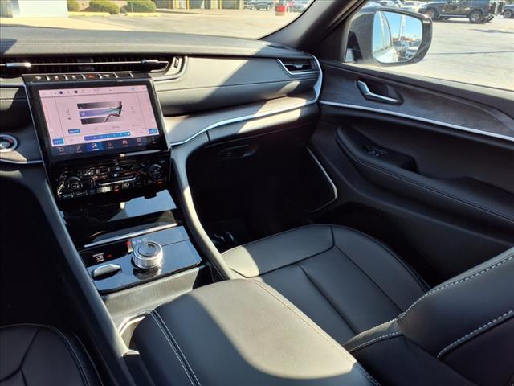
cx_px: 257
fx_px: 401
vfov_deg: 51.4
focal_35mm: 27
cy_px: 193
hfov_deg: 65.3
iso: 40
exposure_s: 1/156
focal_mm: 3.58
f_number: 1.9
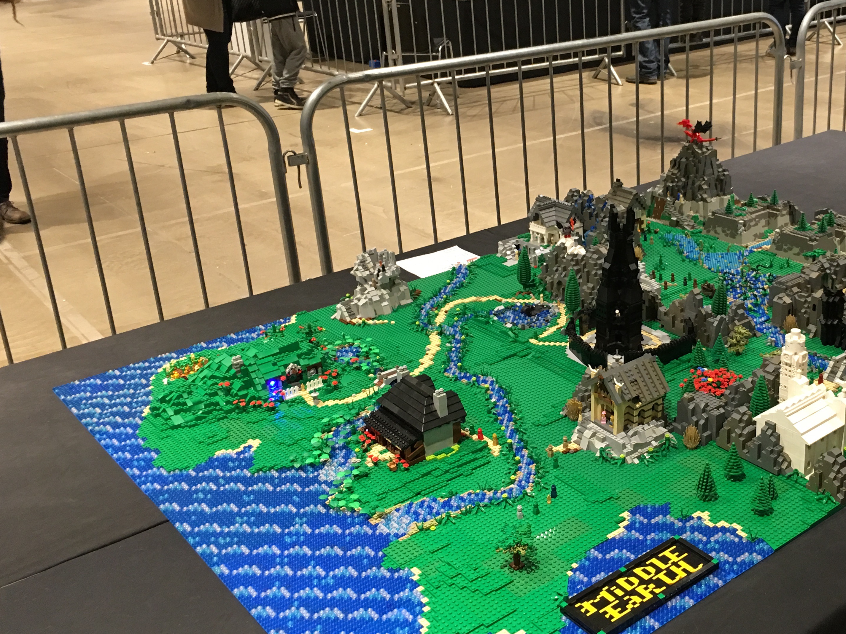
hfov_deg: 44.9
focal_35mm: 41
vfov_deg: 35.1
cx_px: 583
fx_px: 1002
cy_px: 291
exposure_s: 1/17
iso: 80
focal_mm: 4.15
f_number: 2.2
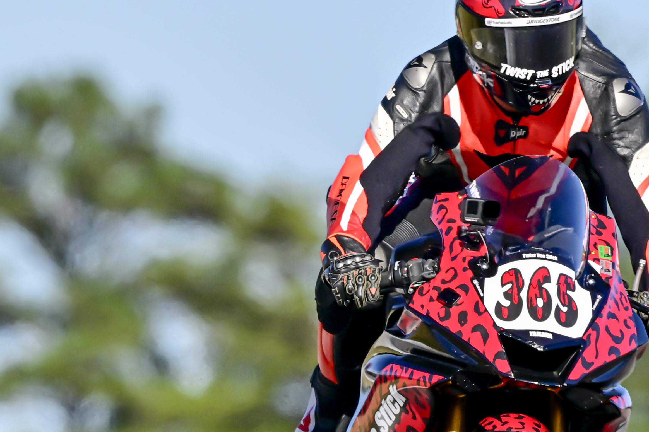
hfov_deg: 1.5
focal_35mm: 1391
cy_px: 361
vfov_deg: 1.0
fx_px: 25066
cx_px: 497
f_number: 5
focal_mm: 400
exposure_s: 1/1250
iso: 400
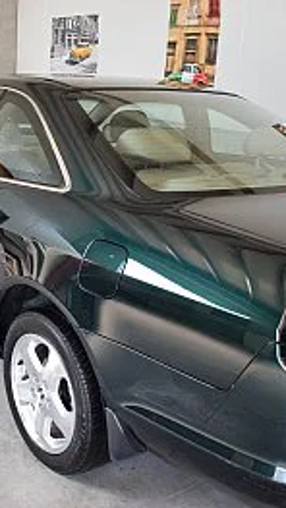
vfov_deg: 47.4
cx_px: 43
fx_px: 580
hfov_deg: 27.0
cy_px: 254
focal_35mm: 43
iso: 560
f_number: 4
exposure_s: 1/60
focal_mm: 18
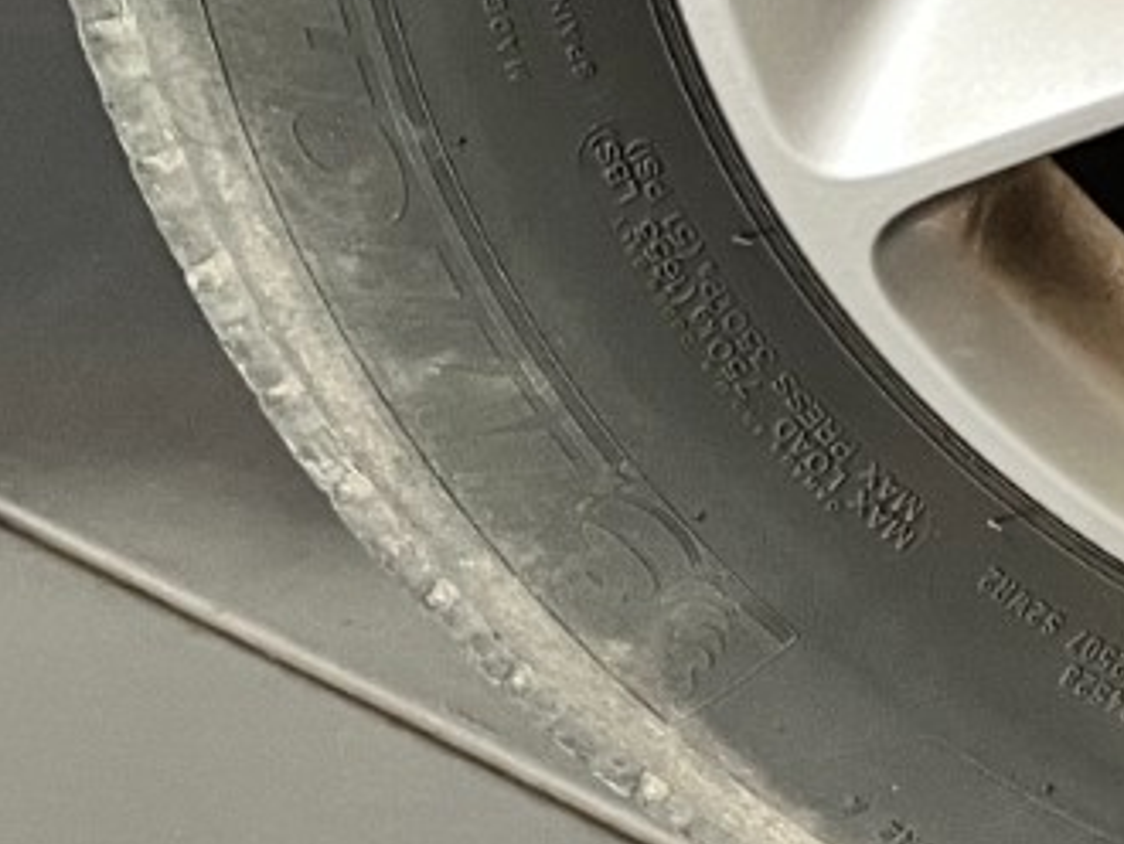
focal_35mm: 126
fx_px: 4094
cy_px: -354
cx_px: 1655
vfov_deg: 11.4
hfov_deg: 14.6
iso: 250
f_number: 1.6
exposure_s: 1/50
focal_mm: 5.1
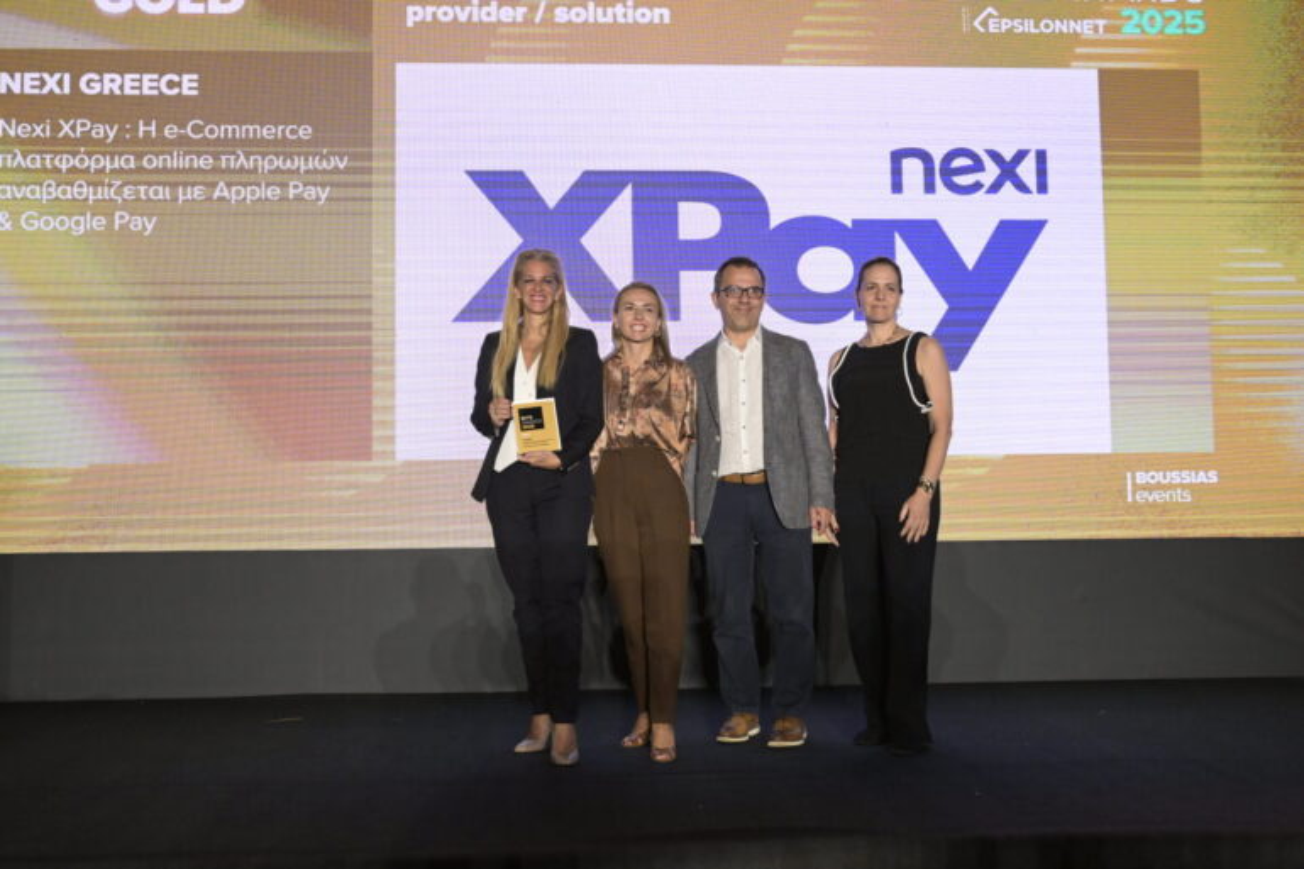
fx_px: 1304
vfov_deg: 36.9
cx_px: 652
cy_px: 434
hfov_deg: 53.1
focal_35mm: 36
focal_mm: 24
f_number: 2.8
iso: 2000
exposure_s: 1/400
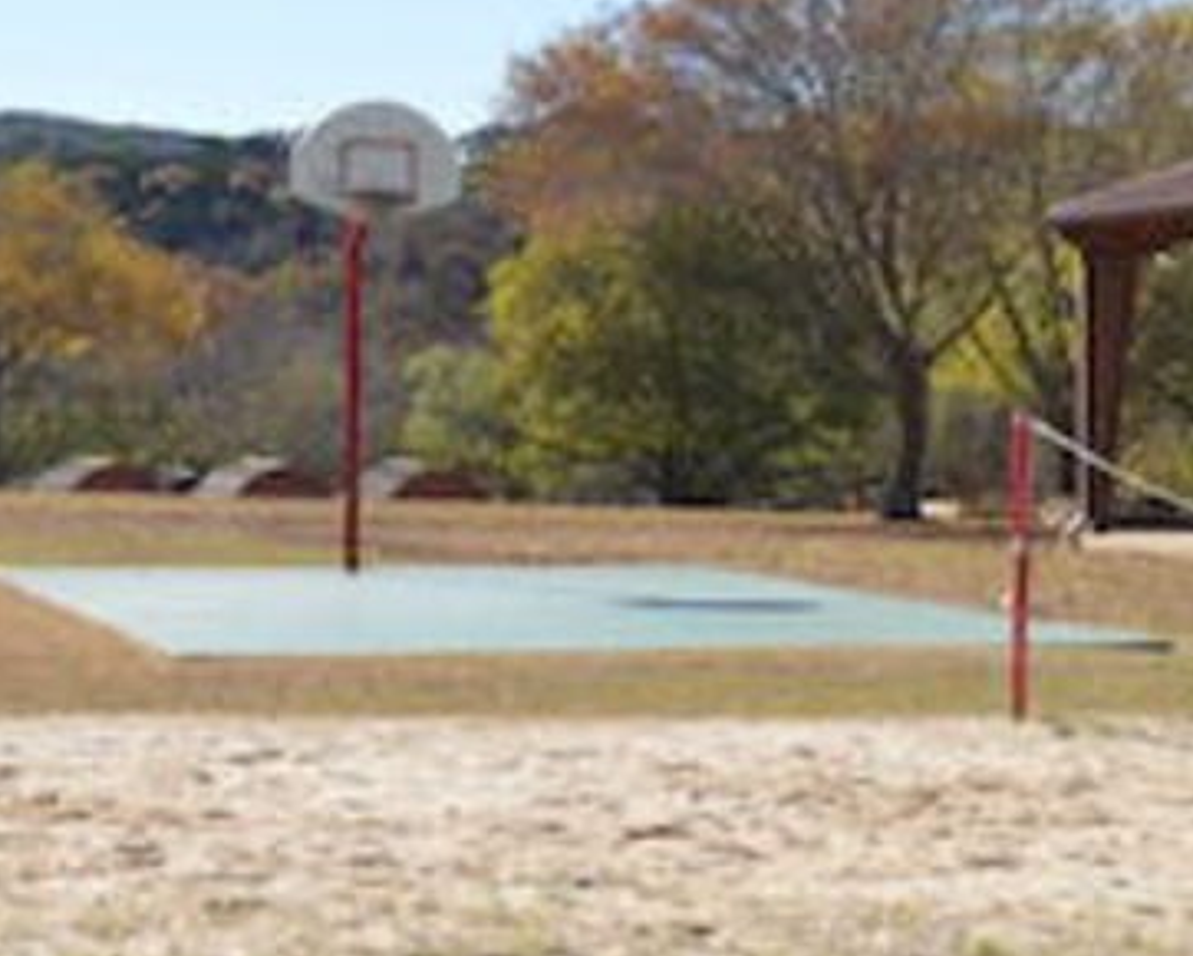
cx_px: 488
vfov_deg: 13.7
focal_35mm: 112
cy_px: 287
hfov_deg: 17.1
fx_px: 3957
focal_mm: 40
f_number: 9
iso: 100
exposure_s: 1/200
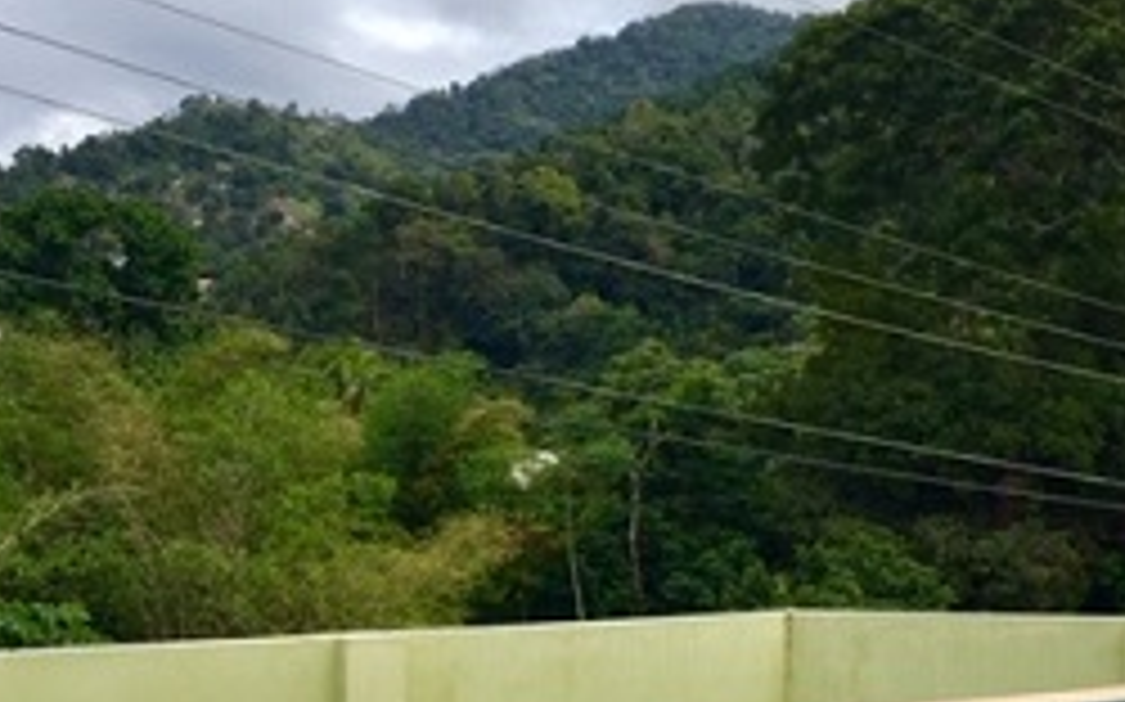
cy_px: 531
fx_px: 1931
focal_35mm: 63
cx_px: 648
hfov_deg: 32.4
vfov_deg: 20.4
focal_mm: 4.15
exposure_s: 1/1883
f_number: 2.2
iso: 32
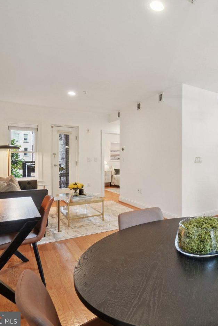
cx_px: 217
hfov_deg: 46.4
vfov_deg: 76.1
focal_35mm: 23
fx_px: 209
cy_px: 163
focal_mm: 10
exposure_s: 1/2.5
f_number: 7.1
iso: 100
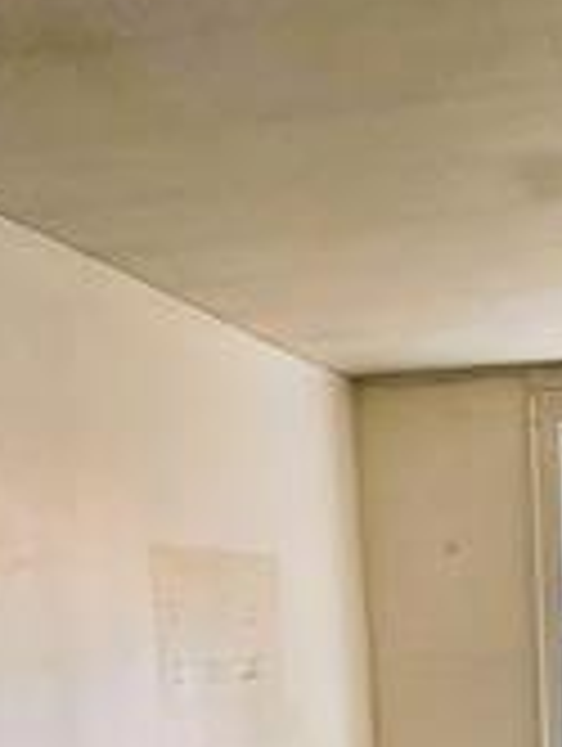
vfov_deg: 28.5
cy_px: 864
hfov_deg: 23.6
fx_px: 1295
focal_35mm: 60
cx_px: 544
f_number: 2.2
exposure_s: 1/60
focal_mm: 2.2
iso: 80
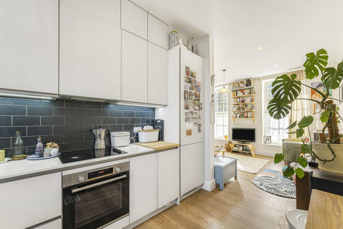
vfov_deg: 81.2
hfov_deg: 104.3
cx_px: 172
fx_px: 133
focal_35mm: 14
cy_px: 114
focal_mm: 14
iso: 160
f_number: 16
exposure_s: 1/3
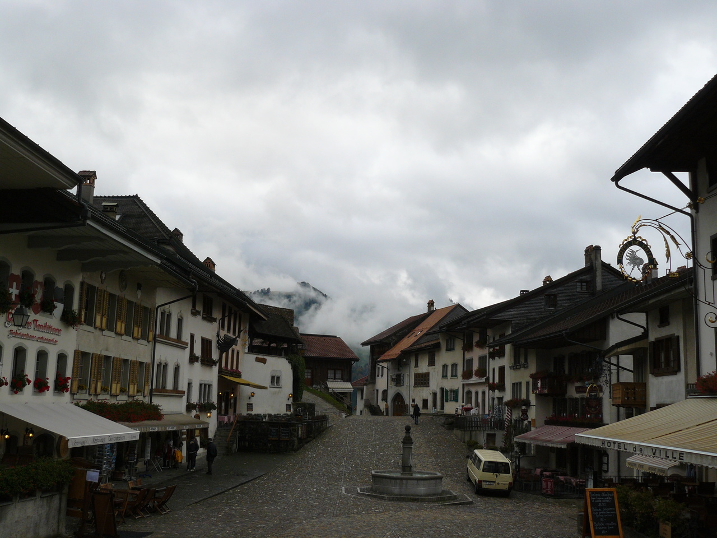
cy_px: 269
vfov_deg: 39.7
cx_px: 358
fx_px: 746
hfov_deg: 51.4
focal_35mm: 36
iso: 100
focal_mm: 6
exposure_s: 1/200
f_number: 5
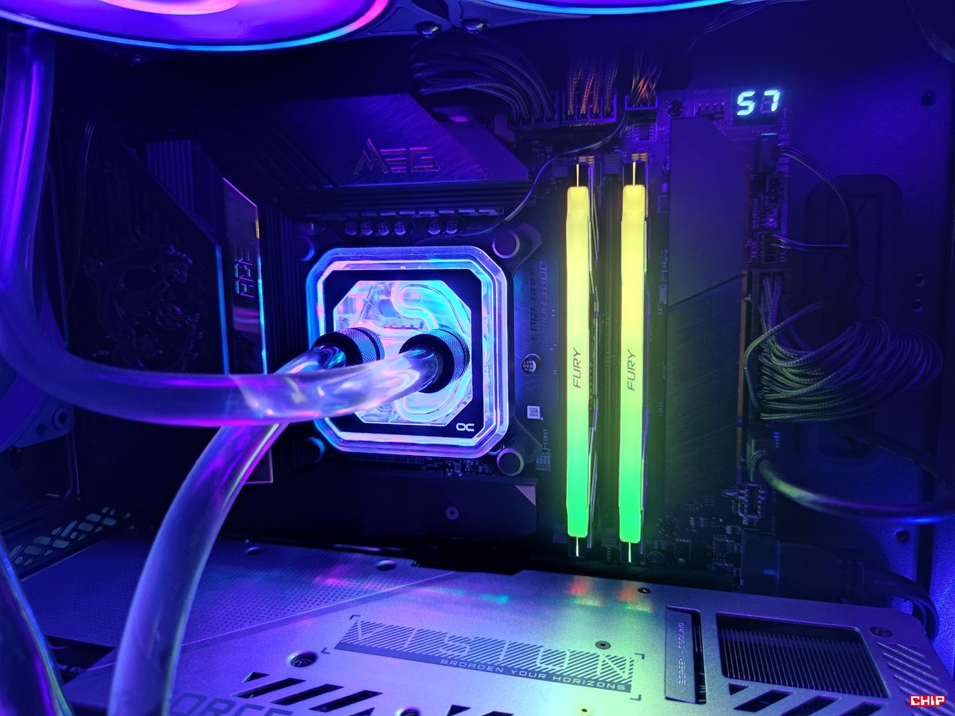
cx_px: 478
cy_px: 358
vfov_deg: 56.8
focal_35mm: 24
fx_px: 662
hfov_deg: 71.6
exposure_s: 1/35
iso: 240
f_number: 1.85
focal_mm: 6.78
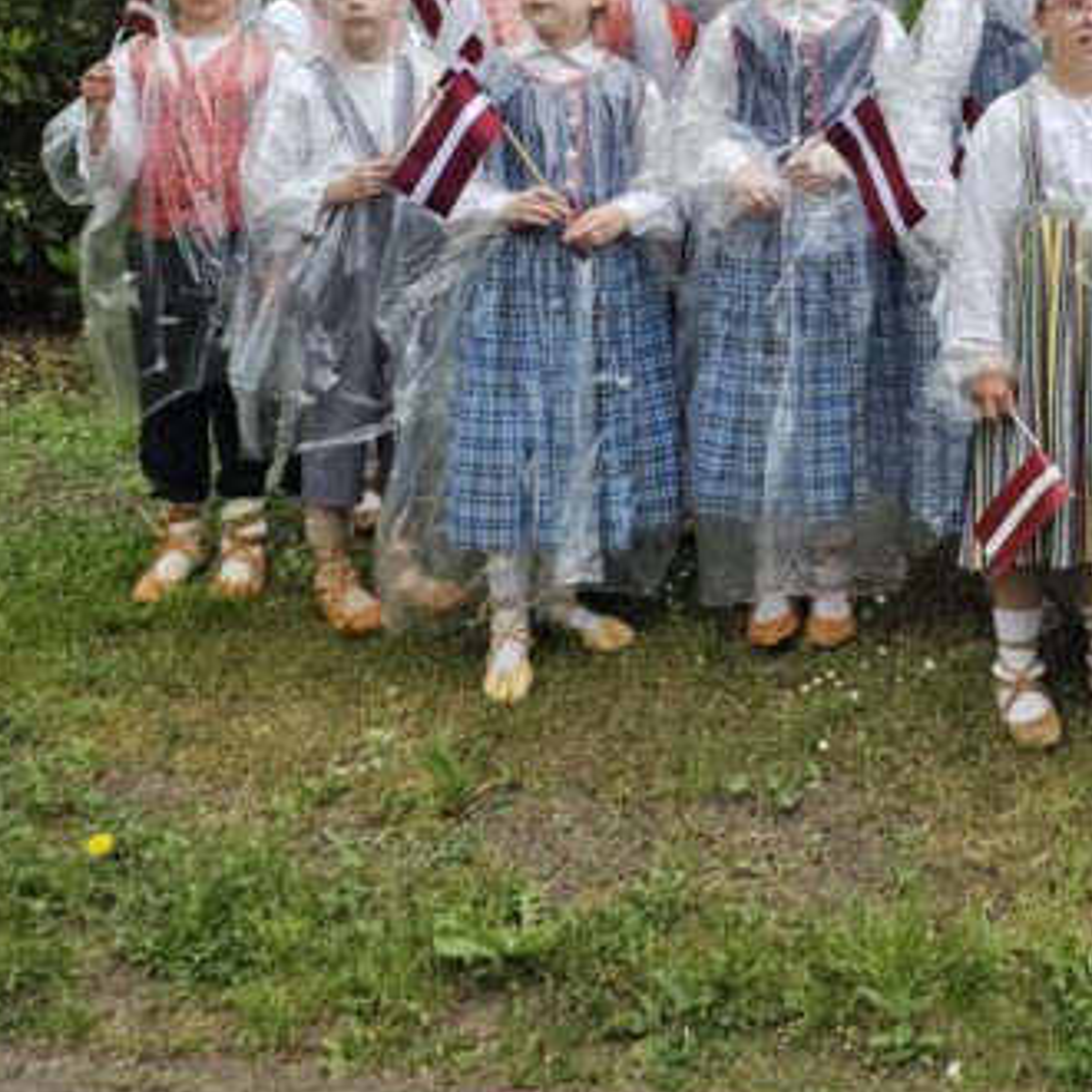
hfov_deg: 25.5
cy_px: 73
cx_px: 1175
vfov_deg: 26.2
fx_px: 2248
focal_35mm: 63
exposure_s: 1/180
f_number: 1.7
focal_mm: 6.3
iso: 125
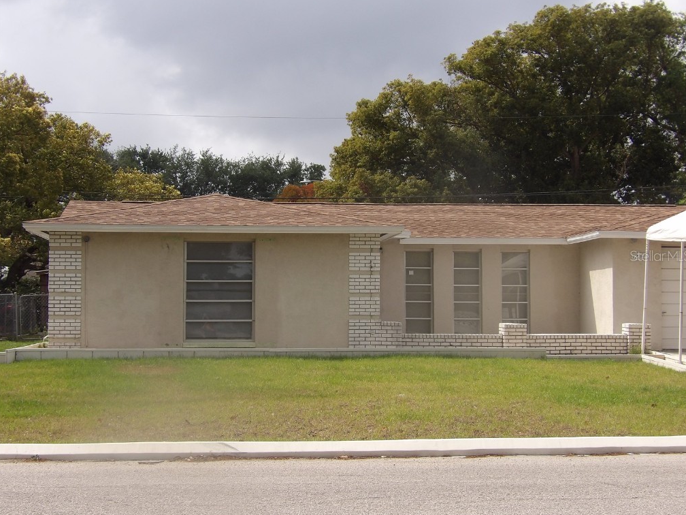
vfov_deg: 23.3
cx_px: 346
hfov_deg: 30.7
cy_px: 255
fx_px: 1248
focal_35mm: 63
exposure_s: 1/773
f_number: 4
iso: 100
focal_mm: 11.1
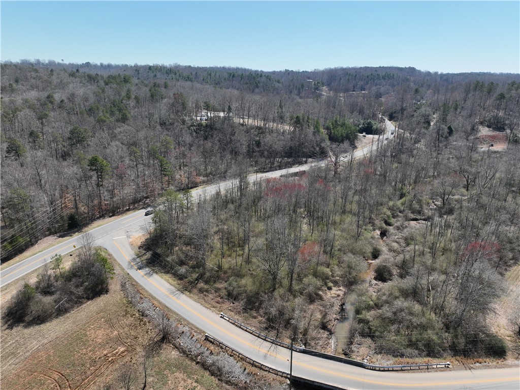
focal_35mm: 24
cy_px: 195
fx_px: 360
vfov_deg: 56.8
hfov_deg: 71.6
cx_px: 260
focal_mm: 12.29
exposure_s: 1/400
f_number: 2.8
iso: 220
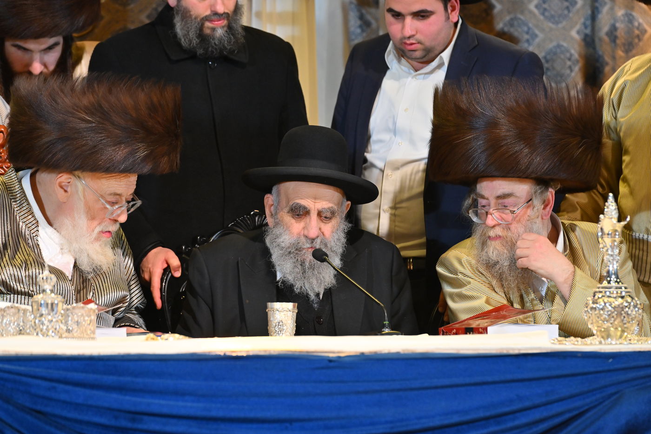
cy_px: 217
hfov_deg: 10.3
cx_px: 326
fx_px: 3616
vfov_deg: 6.9
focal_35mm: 200
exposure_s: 1/200
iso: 1600
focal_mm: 200
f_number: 5
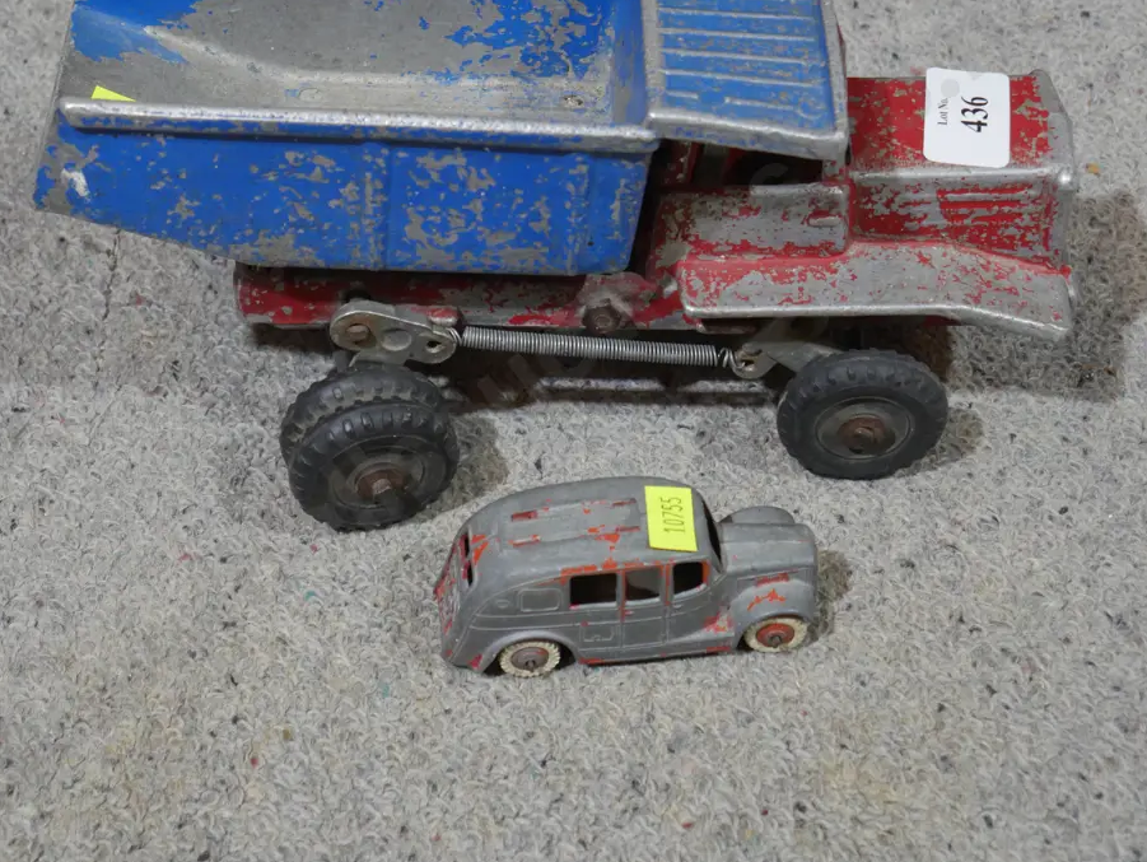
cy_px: 383
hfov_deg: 26.0
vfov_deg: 19.7
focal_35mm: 75
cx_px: 523
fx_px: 2487
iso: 1000
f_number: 5.4
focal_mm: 33
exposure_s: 1/80
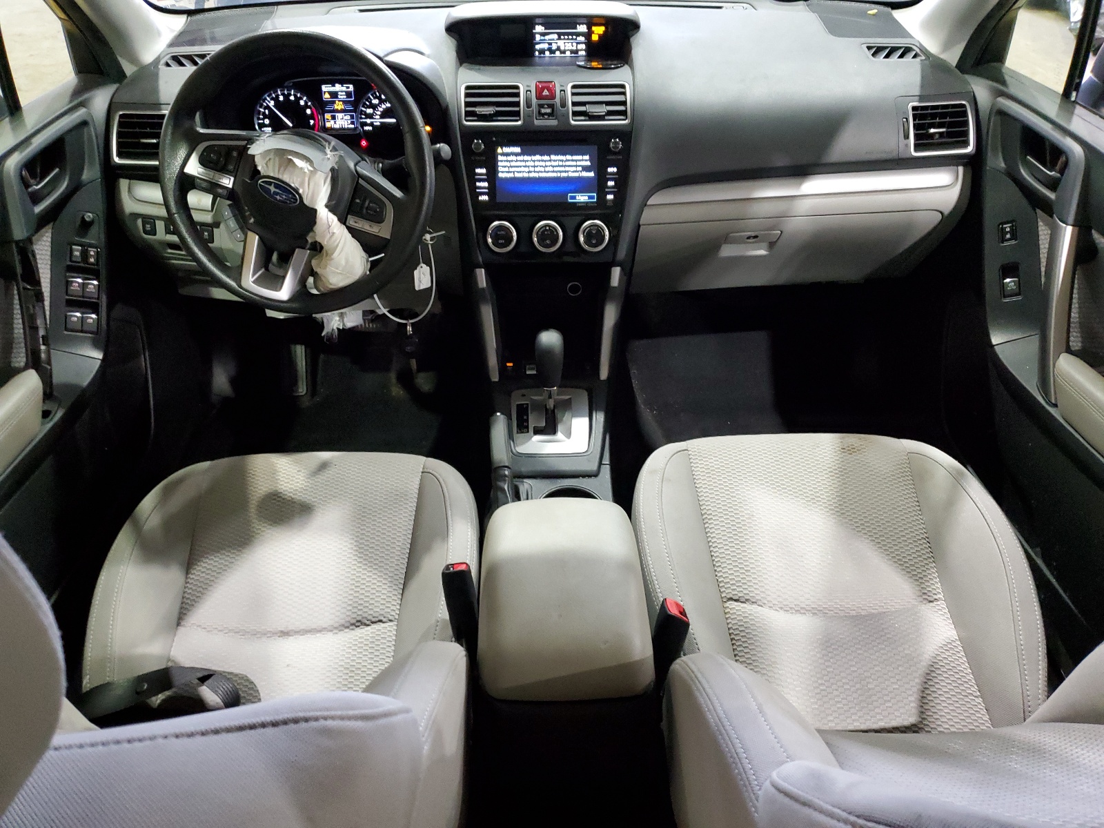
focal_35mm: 26
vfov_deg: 53.1
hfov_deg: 67.3
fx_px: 829
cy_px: 414
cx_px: 552
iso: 406
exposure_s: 1/60.2
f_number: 1.5
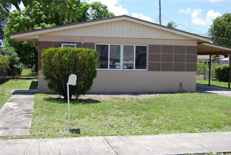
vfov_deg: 26.5
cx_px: 116
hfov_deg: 38.8
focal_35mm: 51
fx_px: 328
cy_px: 78
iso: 140
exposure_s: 1/500
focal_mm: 34
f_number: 4.5
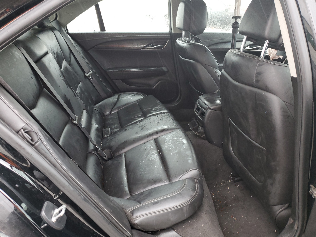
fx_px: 237
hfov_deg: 67.3
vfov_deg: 53.1
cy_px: 118
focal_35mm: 26
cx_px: 158
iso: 139
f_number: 1.5
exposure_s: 1/60.2
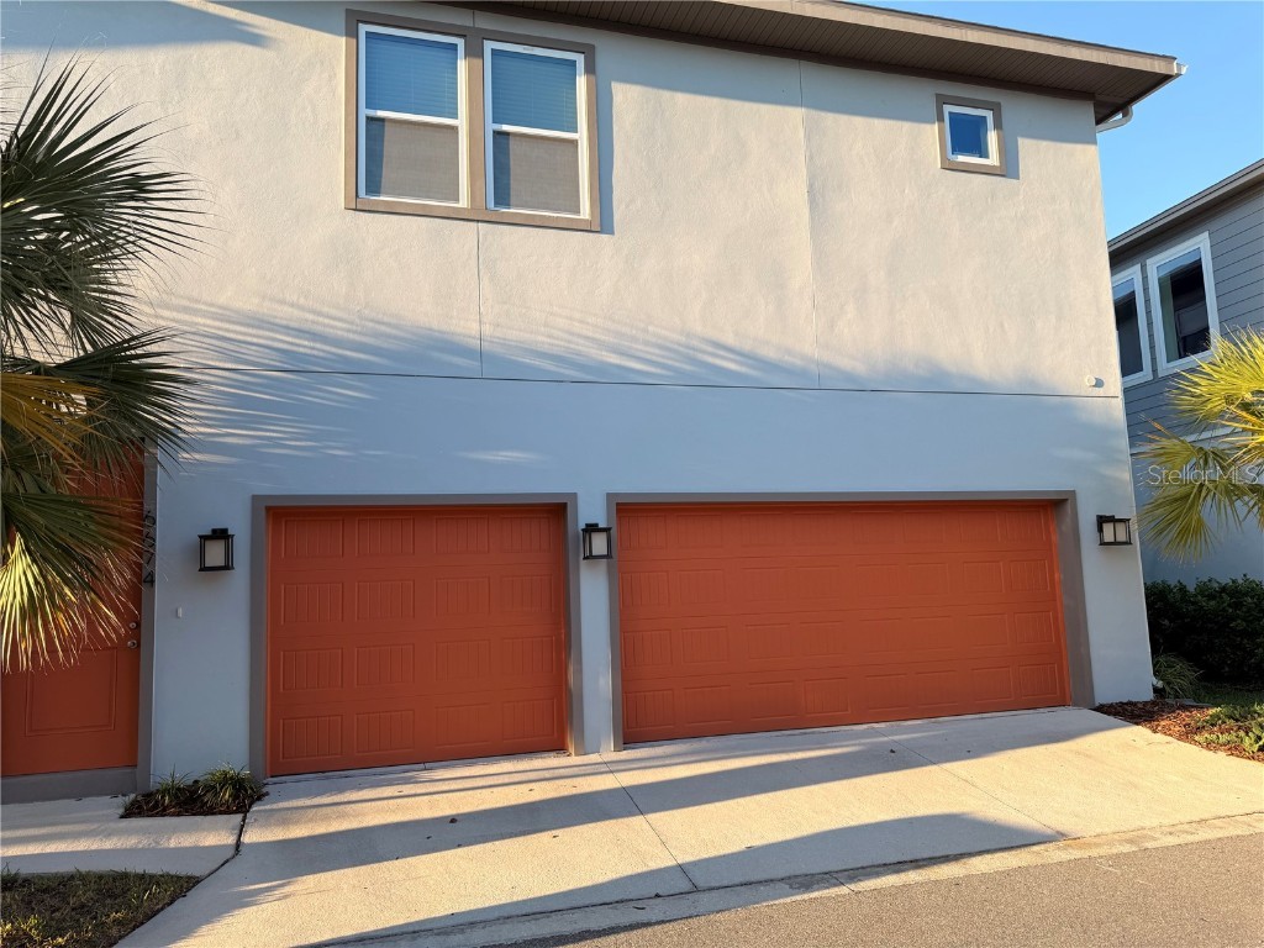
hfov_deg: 71.6
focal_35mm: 24
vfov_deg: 56.8
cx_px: 632
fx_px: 876
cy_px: 474
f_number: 1.78
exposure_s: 1/992
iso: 80
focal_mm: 6.76
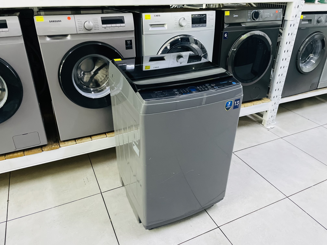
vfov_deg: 53.1
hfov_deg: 67.3
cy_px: 122
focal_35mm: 26
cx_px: 164
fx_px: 246
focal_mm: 4.2
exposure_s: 1/30
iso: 640
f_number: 1.6
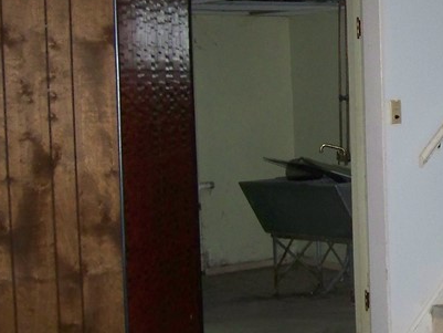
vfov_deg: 15.2
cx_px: 489
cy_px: 147
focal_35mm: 97
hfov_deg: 19.4
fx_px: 1242
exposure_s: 1/30
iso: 200
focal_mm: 6.3
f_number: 2.8
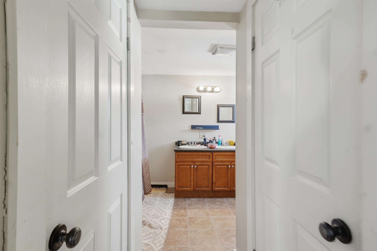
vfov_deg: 71.9
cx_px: 188
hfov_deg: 95.0
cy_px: 126
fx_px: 173
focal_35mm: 16
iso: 800
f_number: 7.1
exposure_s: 1/80
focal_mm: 11
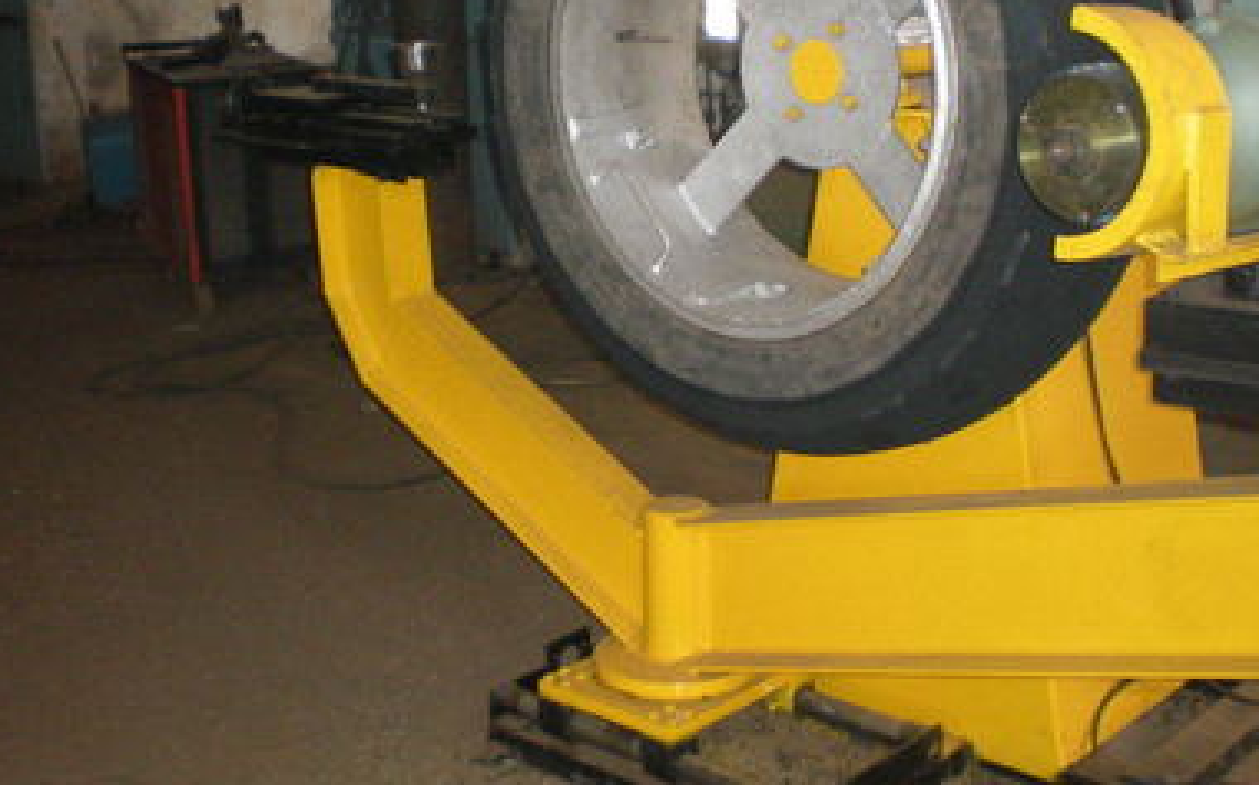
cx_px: 789
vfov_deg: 24.2
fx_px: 1817
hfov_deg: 38.0
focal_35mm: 53
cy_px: 240
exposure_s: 1/60
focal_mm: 6.3
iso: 283
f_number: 3.1
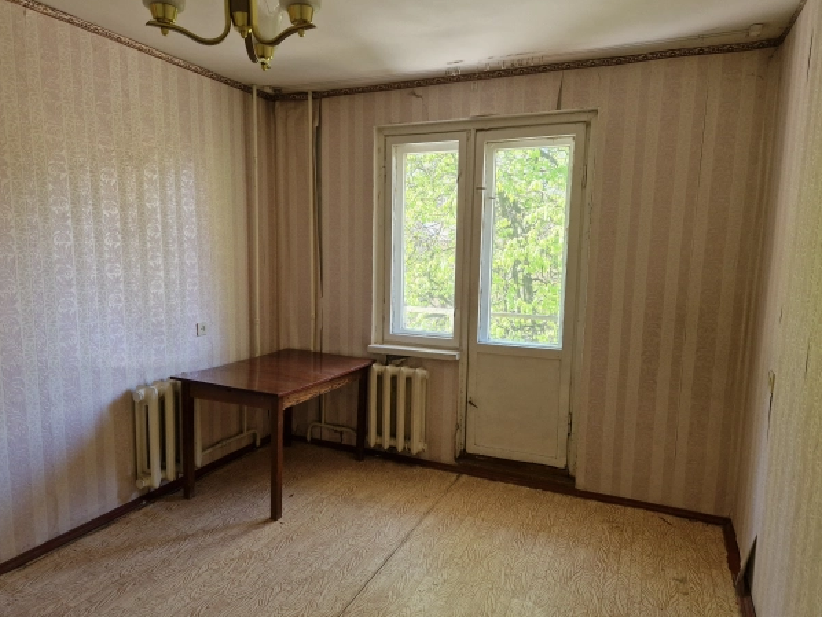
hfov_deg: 71.6
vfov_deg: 56.8
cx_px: 406
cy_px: 304
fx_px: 570
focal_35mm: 24
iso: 200
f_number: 1.8
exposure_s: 1/180
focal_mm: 5.4
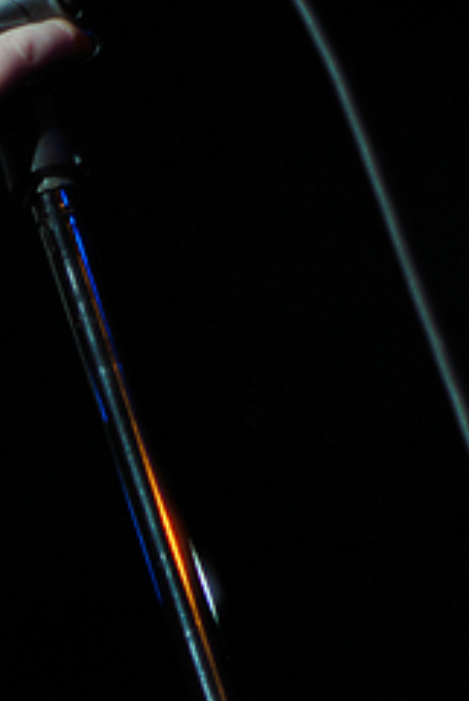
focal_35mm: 280
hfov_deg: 4.9
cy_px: 701
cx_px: -306
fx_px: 5463
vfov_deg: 7.3
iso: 250
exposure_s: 1/80
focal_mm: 50
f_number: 1.4
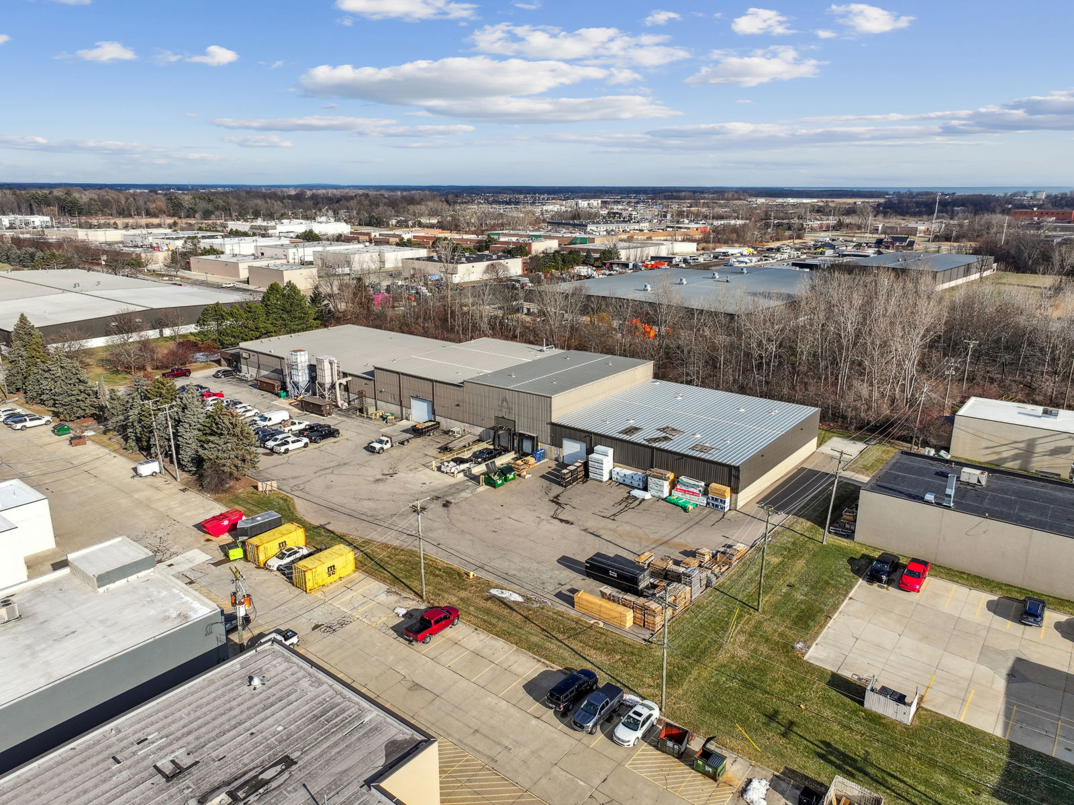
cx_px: 537
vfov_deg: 56.8
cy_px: 402
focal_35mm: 24
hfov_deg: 71.6
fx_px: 744
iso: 100
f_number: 2.8
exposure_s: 1/2000
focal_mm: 12.3
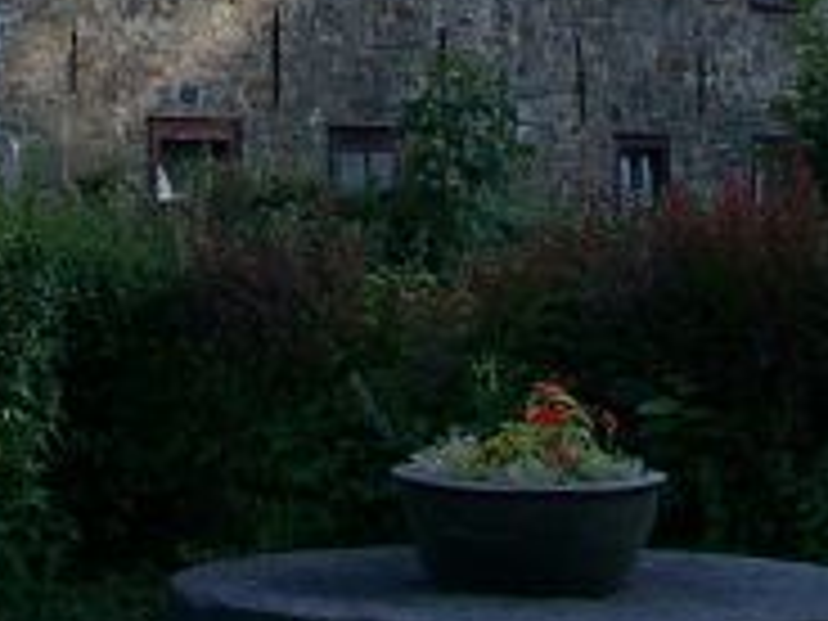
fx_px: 3540
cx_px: 364
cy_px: -666
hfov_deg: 13.3
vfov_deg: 9.3
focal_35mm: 148
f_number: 4
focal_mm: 7.13
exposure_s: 1/190
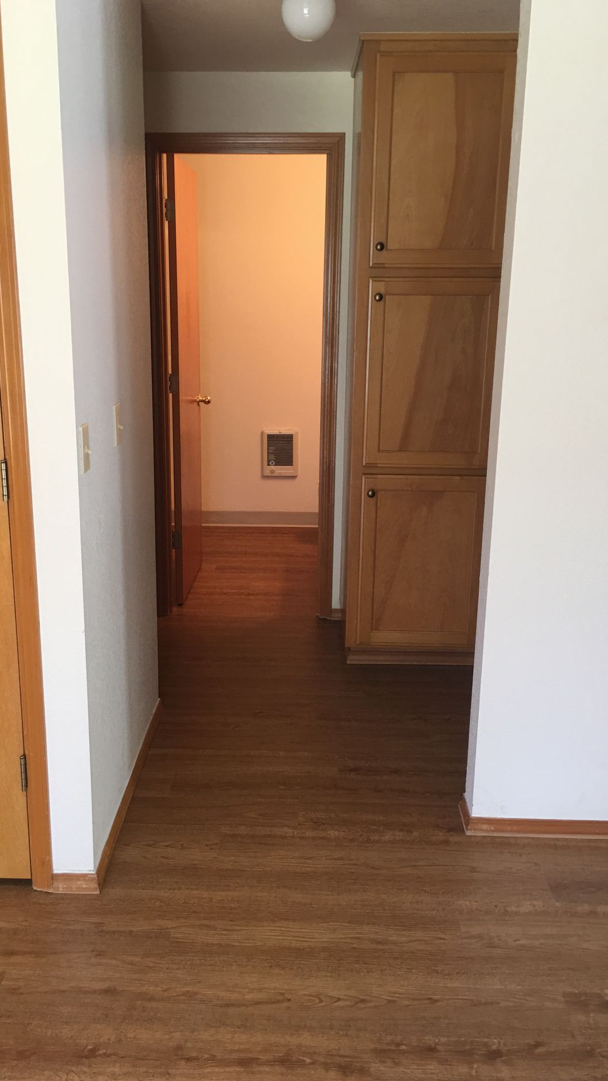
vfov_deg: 61.0
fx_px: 917
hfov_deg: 36.6
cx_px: 267
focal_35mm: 32
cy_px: 535
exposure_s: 1/15
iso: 32
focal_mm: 4.15
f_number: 2.2
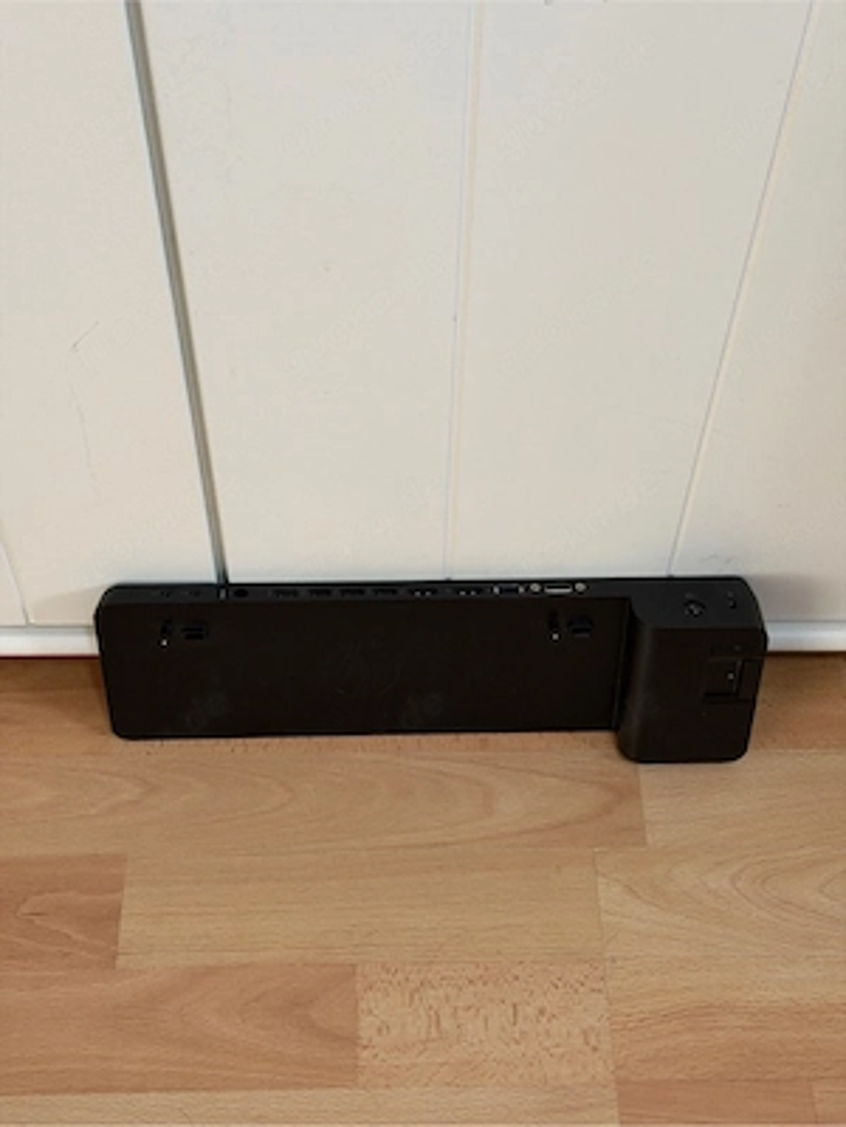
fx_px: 1564
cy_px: 564
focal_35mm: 48
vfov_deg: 39.7
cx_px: 423
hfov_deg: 30.3
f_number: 1.78
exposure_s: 1/60
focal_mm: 6.76
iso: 250
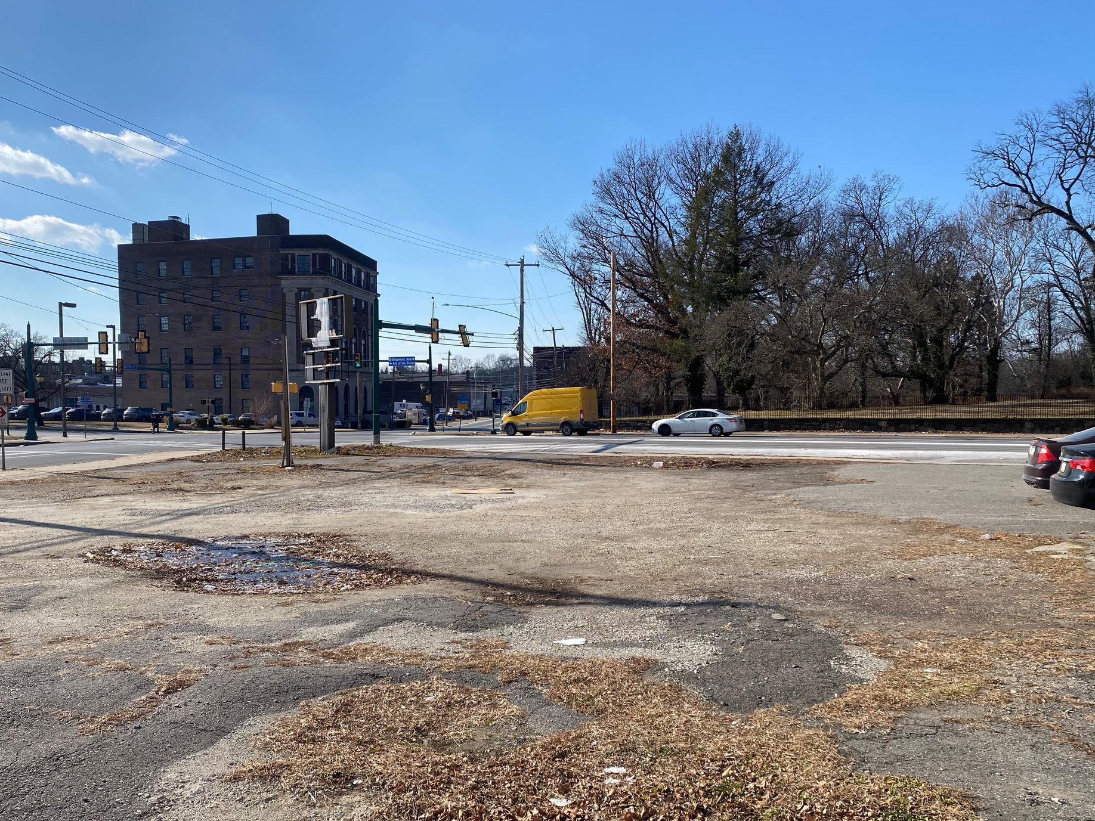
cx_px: 505
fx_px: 917
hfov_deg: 61.6
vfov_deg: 48.2
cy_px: 449
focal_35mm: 29
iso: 32
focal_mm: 4.25
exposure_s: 1/3610
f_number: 1.8
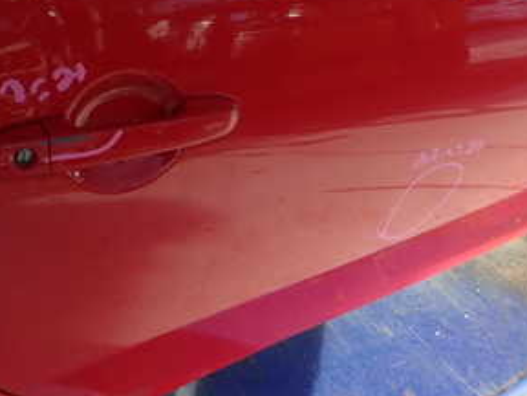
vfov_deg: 28.0
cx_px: 296
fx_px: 792
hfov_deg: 36.8
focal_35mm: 52
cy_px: 224
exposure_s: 1/160
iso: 100
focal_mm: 4.5
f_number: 2.8
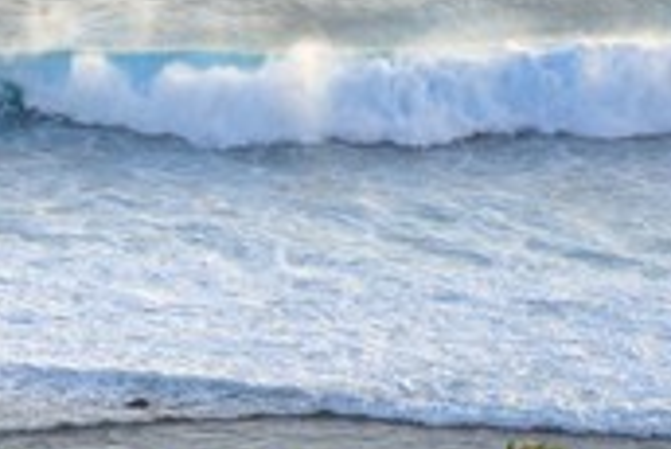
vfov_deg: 2.8
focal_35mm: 487
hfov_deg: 4.2
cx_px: -66
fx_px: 9085
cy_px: 429
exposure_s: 1/250
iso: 400
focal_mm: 200
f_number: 5.6
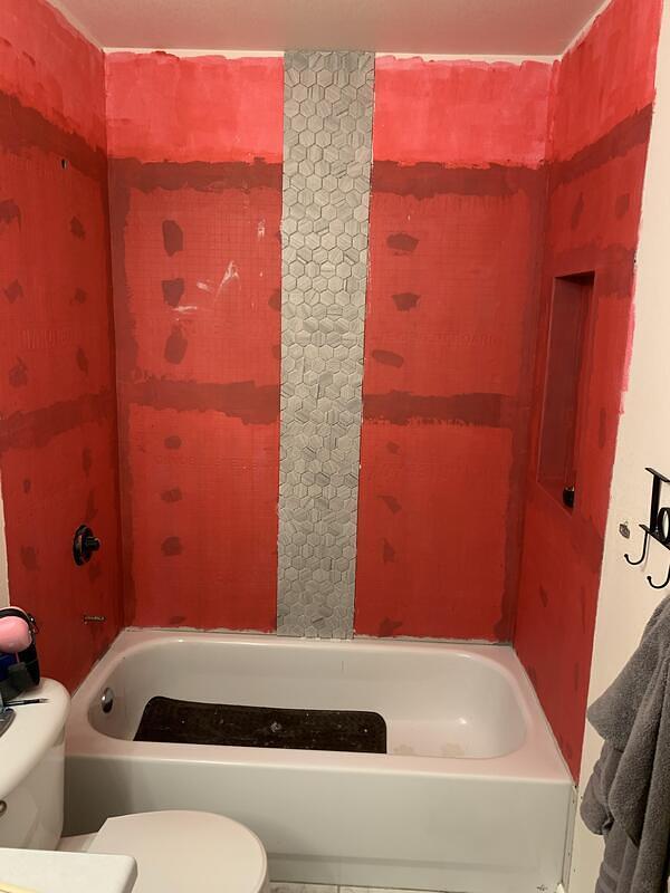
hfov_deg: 53.1
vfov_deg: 67.3
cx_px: 335
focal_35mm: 26
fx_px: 671
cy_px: 446
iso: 125
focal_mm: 4.25
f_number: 1.8
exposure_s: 1/60
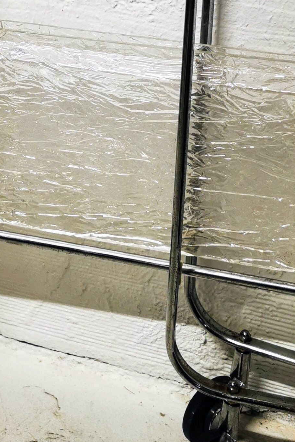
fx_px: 922
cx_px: 83
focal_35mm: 75
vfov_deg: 26.1
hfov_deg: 18.1
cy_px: 40
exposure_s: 1/50
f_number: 1.6
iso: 125
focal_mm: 5.56
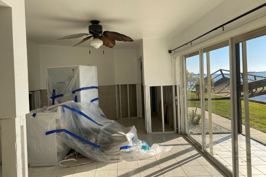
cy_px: 79
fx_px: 207
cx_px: 132
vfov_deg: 46.3
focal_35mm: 28
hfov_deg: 65.5
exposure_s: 1/782
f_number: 1.8
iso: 32
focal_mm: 4.25
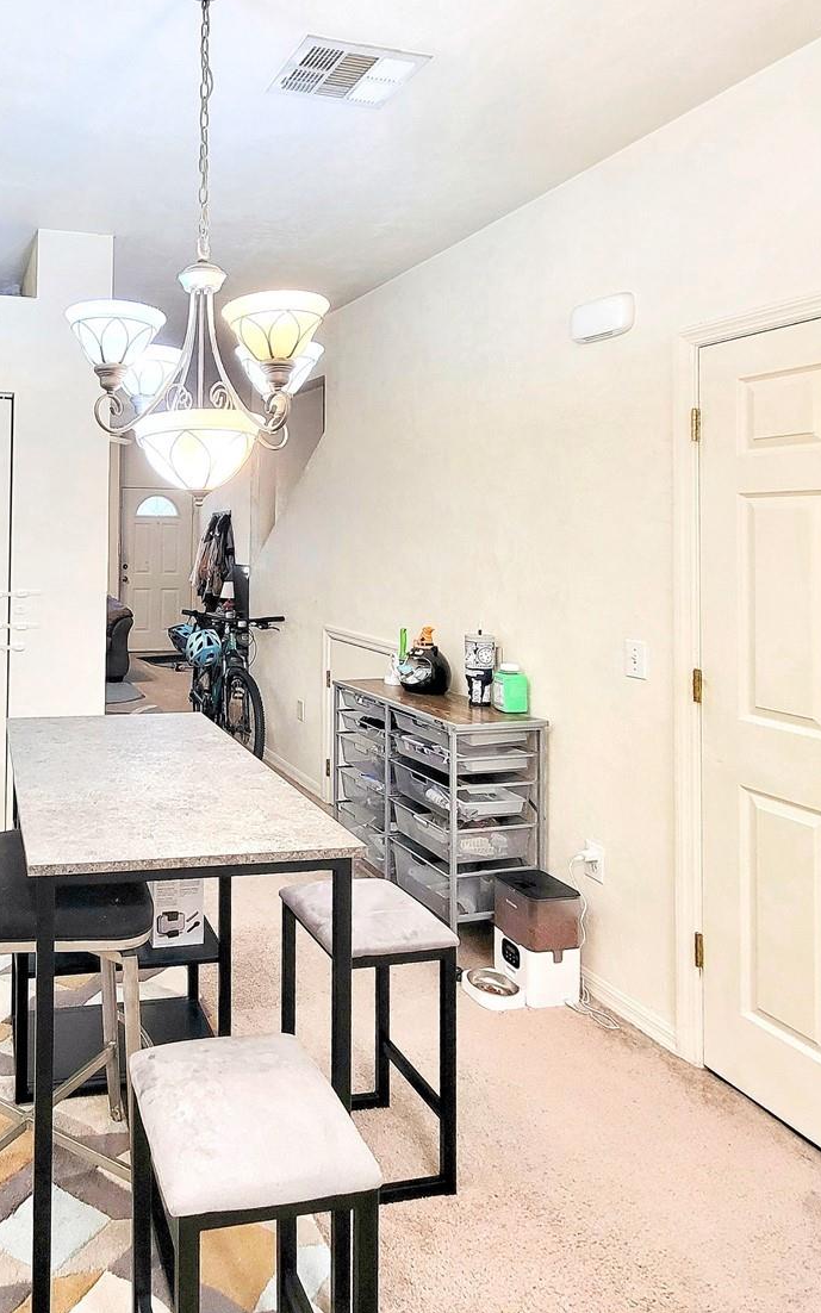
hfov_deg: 53.4
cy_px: 677
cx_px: 107
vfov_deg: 85.0
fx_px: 716
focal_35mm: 20
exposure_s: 1/60.2
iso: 160
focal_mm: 2.2
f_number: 2.2
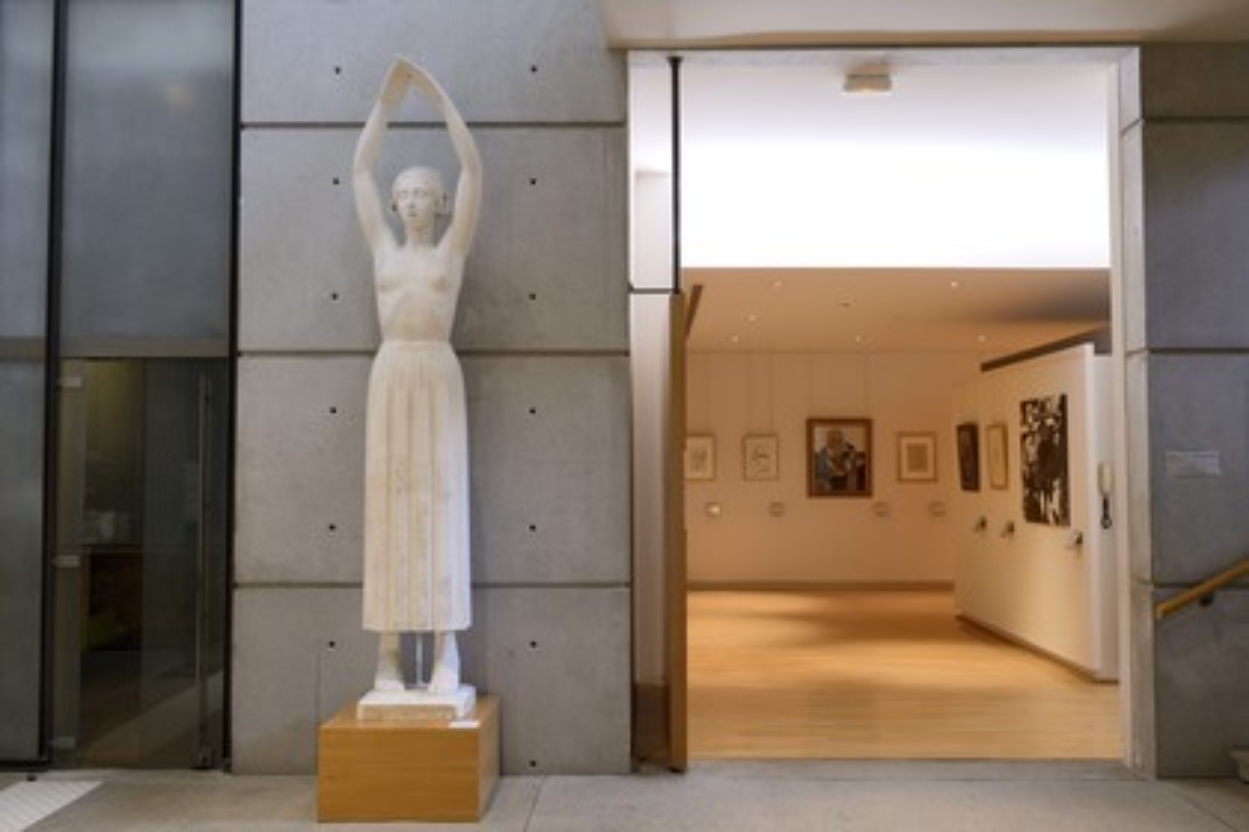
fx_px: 1110
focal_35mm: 32
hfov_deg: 58.7
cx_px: 624
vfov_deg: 41.1
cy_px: 416
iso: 1600
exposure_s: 1/50
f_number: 5.6
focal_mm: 32
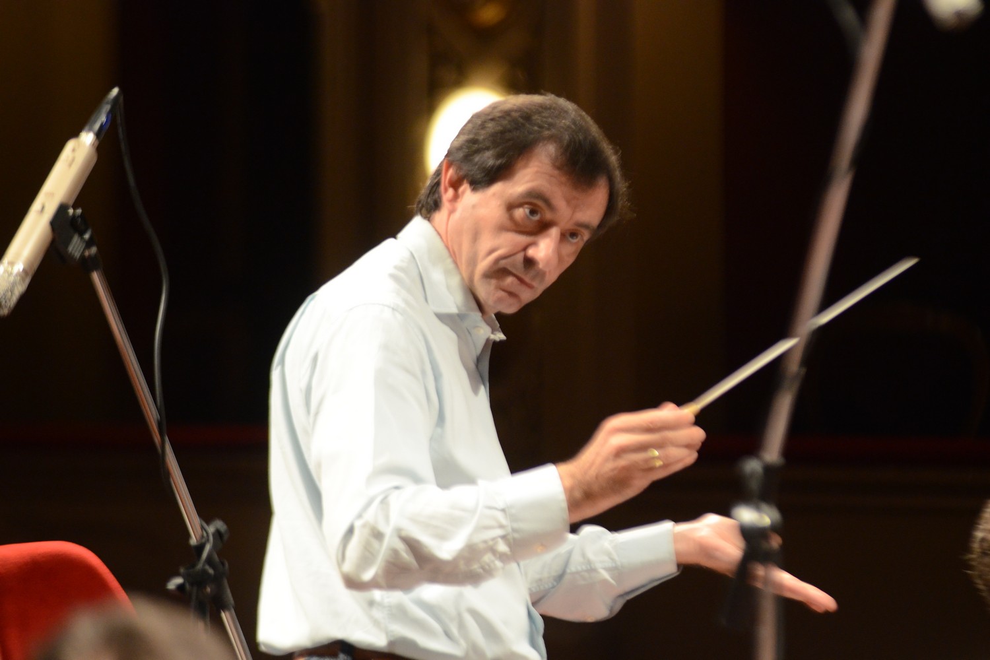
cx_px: 495
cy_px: 330
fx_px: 6599
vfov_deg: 5.7
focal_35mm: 240
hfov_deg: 8.6
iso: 2000
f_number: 2.8
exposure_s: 1/320
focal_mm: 160
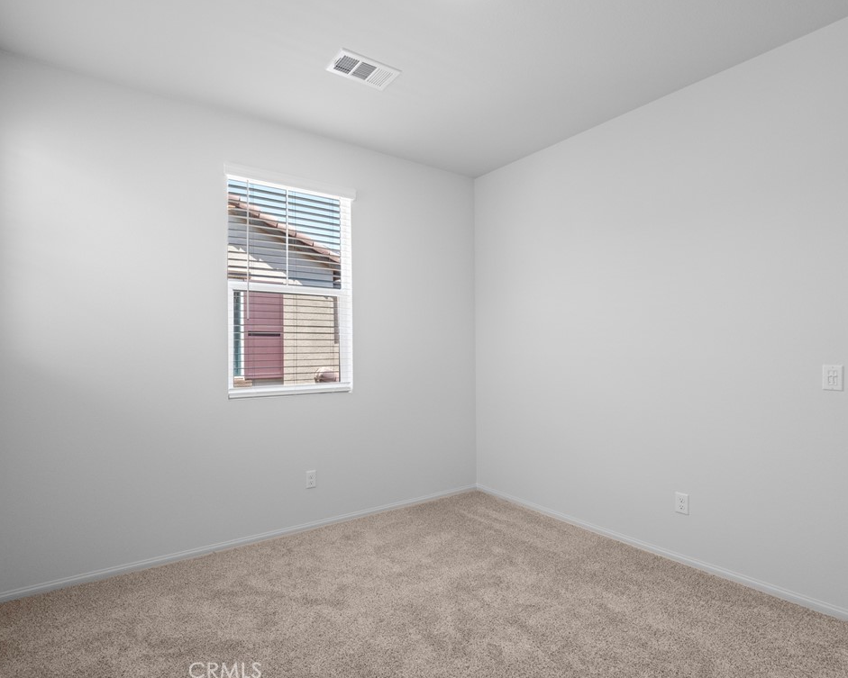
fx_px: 427
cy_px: 338
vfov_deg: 77.0
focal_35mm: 17
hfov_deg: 89.5
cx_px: 397
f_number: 7.1
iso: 640
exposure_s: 1/15
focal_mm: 8
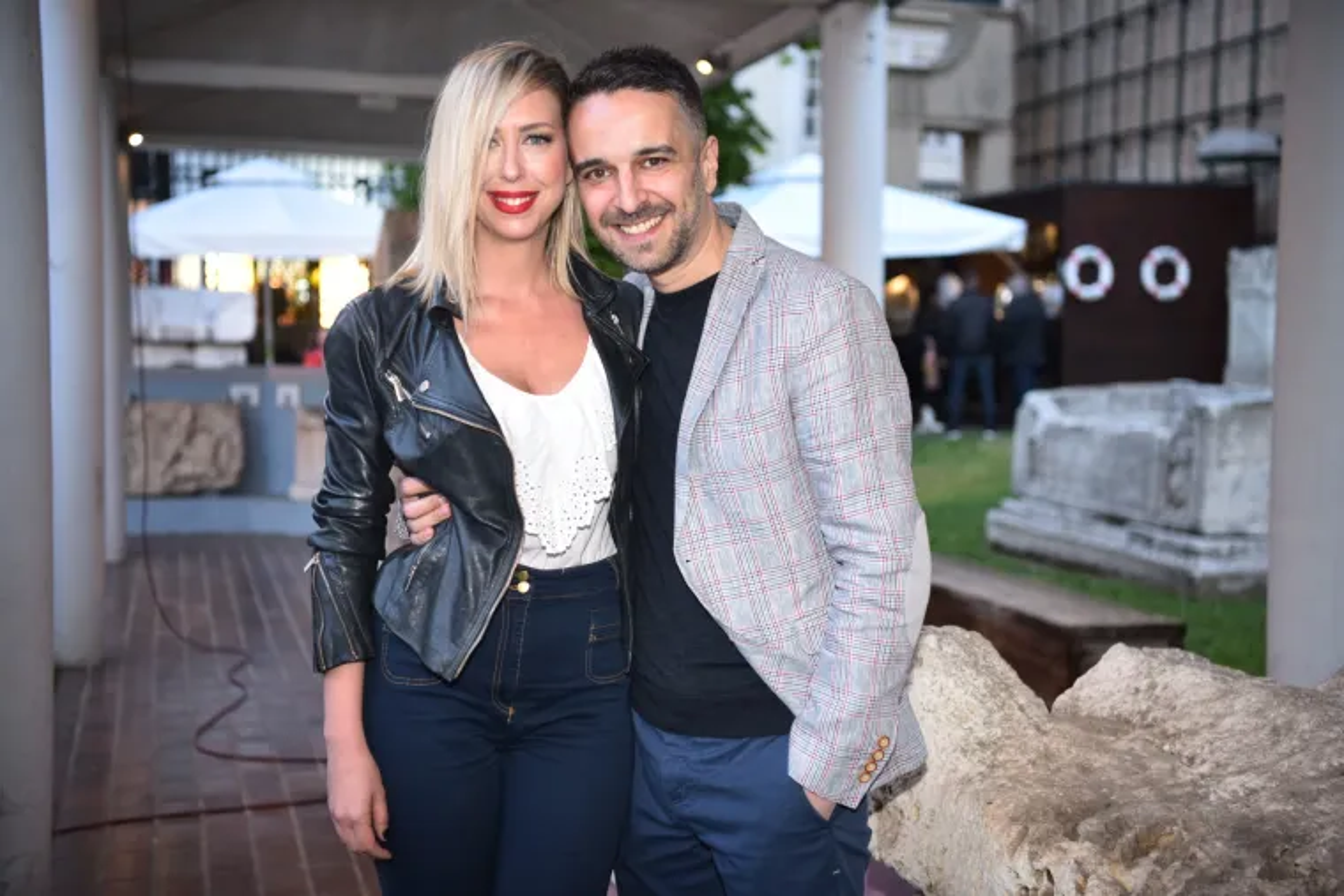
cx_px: 672
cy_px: 448
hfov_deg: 41.1
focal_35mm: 48
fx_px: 1792
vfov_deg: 28.1
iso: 800
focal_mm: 48
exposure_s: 1/60
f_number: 2.8
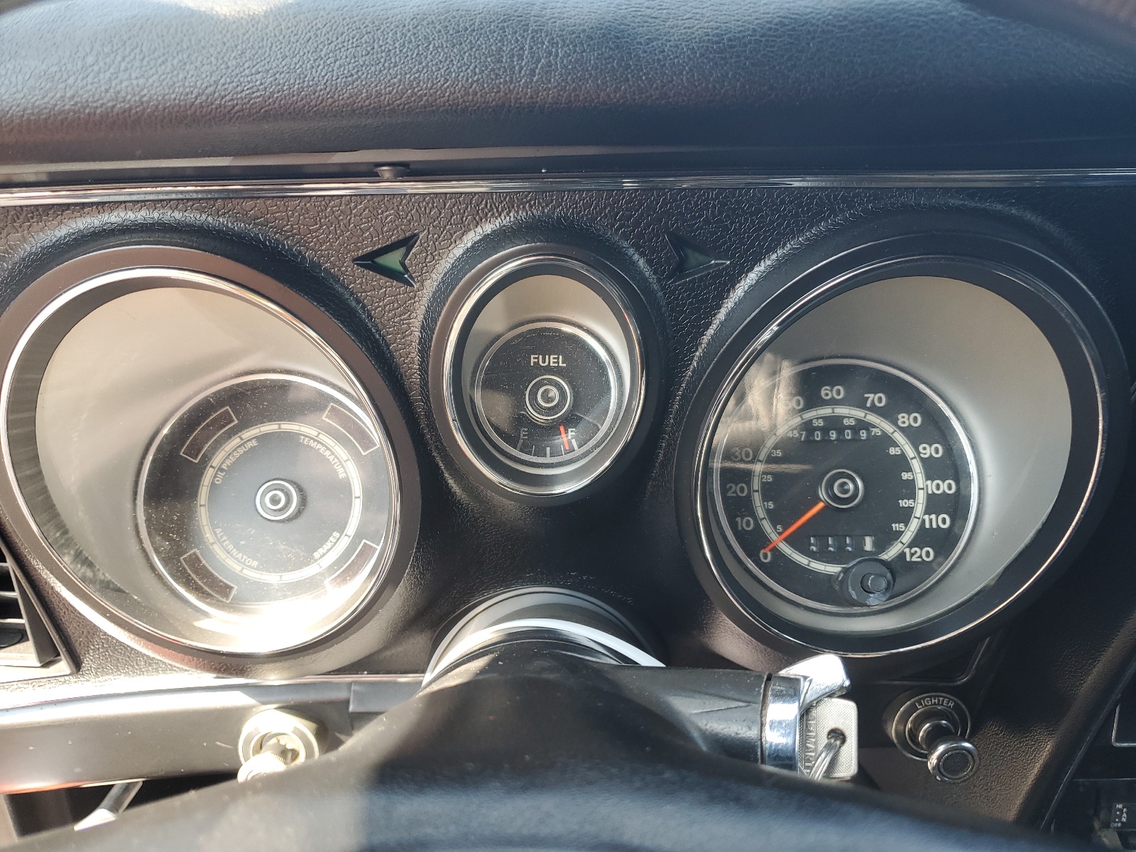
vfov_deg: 53.1
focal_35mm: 26
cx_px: 568
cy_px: 426
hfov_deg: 67.3
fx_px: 853
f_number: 1.5
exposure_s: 1/120
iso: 53
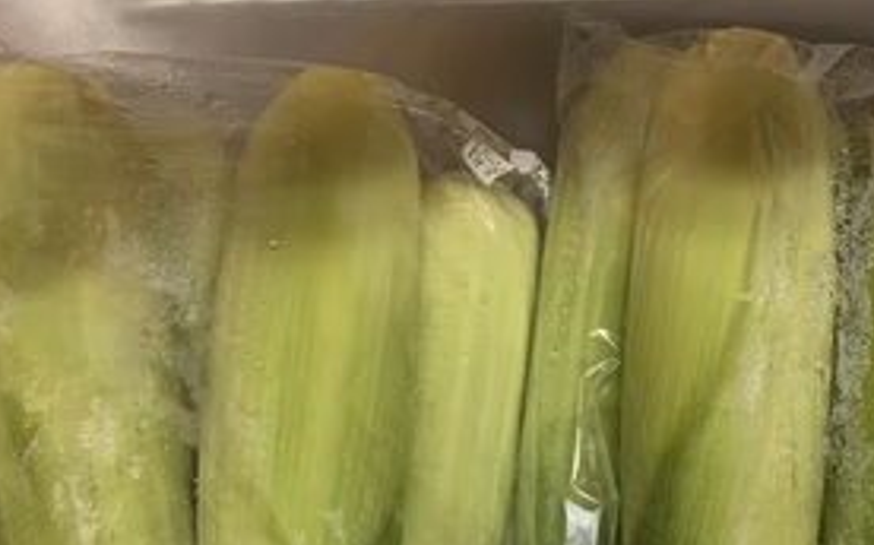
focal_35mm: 40
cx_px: 570
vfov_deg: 30.7
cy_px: 472
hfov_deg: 48.6
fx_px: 952
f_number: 1.8
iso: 250
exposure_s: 1/60
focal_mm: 4.25
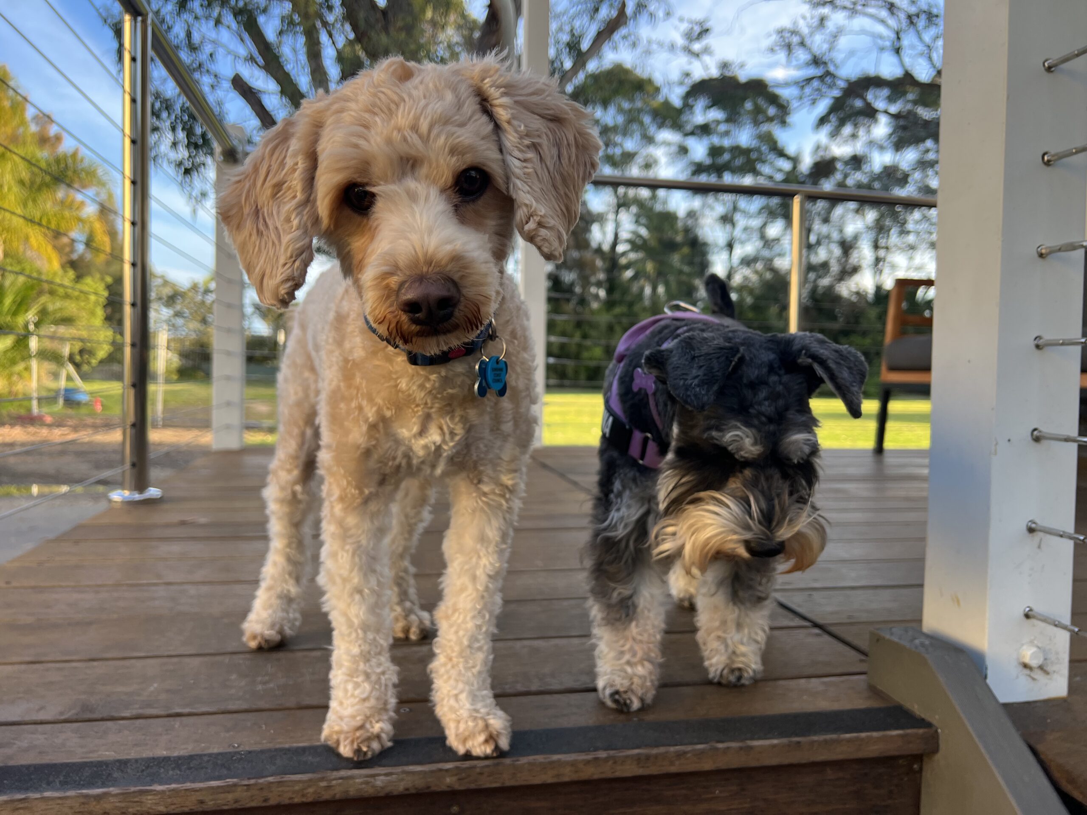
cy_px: 408
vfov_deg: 53.1
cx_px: 544
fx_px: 816
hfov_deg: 67.3
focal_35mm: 26
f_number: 1.5
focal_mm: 5.7
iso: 50
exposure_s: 1/336
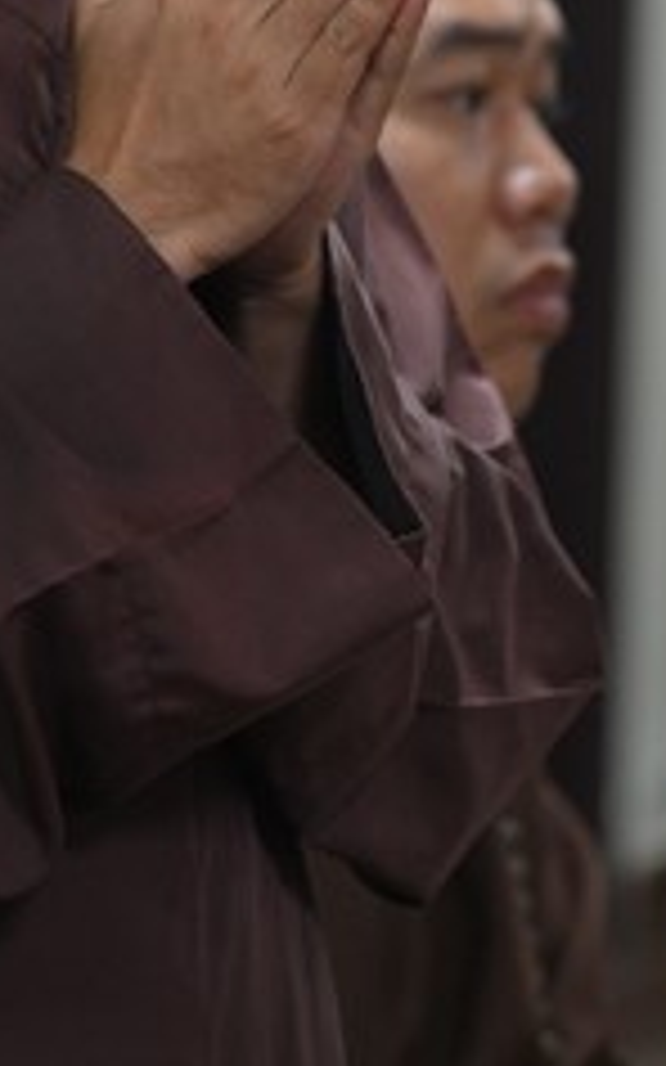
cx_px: -22
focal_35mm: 335
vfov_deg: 6.2
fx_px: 9735
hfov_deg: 3.9
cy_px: -63
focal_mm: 120
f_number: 4
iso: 2200
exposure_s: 1/60
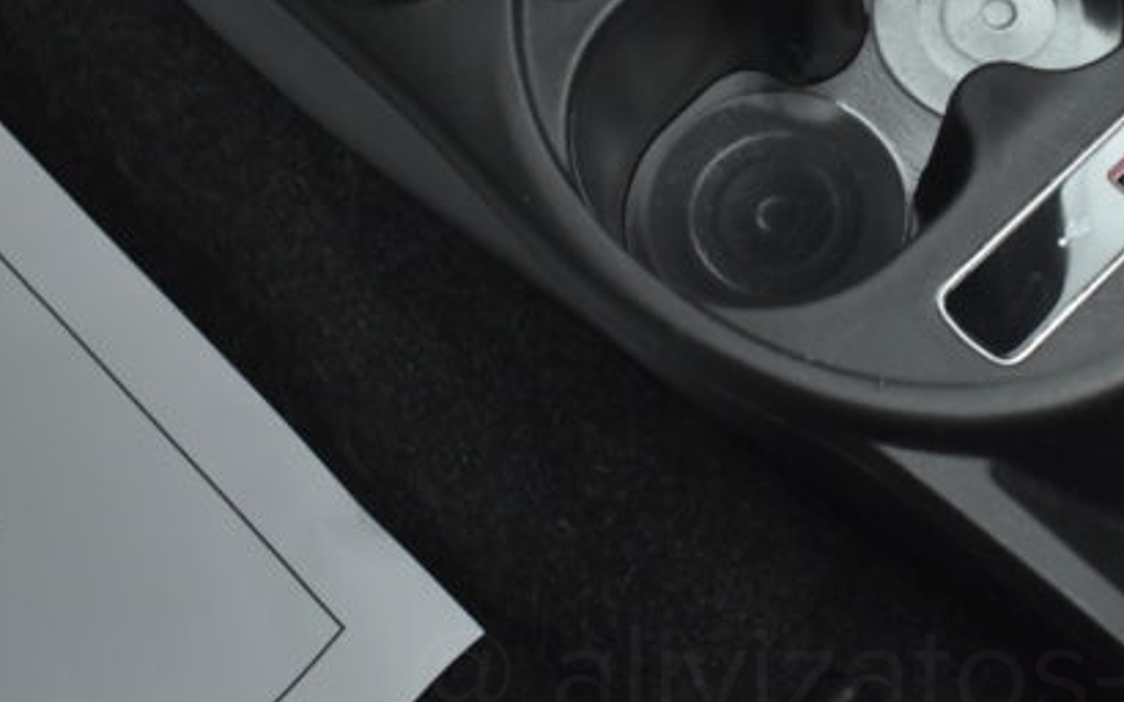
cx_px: 968
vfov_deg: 19.4
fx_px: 2020
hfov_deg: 30.0
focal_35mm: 66
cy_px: 75
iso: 1600
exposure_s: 1/80
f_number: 3.8
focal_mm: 23
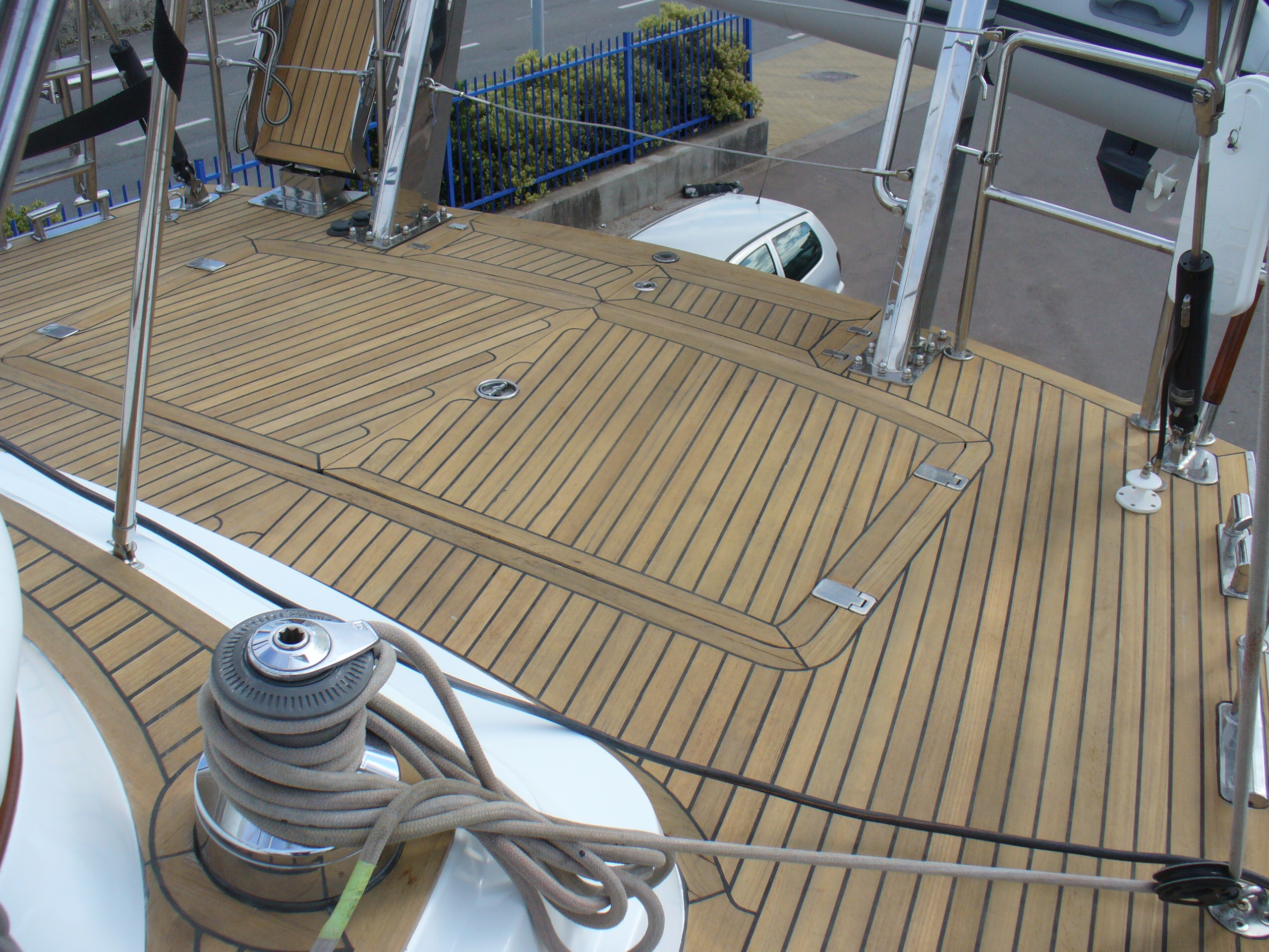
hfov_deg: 50.1
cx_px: 634
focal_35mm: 37
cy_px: 476
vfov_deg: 38.7
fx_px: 1356
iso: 80
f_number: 5.6
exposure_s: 1/250
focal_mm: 6.1
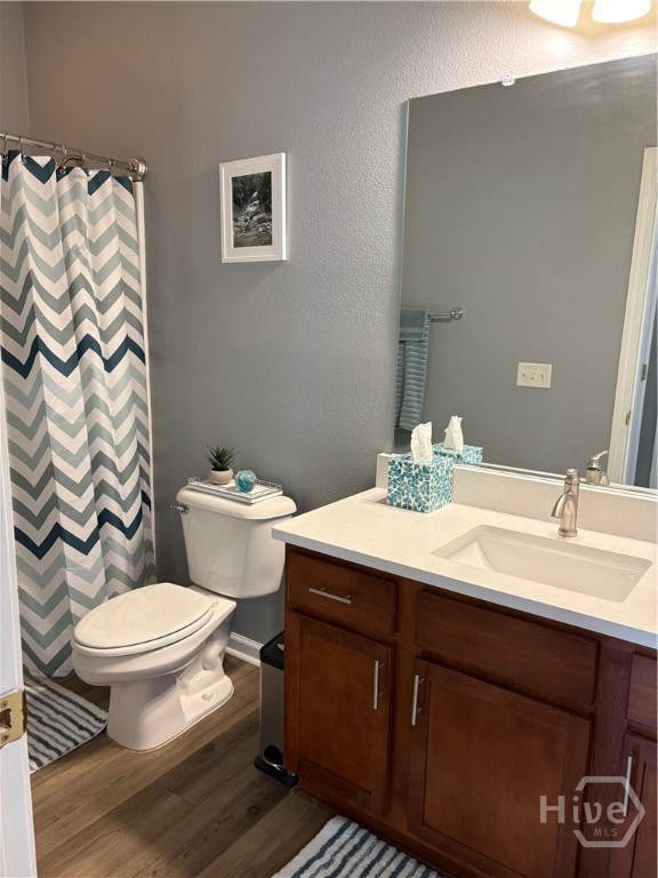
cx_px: 329
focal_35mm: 26
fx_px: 659
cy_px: 439
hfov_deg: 53.1
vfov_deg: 67.3
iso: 125
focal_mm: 5.96
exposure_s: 1/60
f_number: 1.6
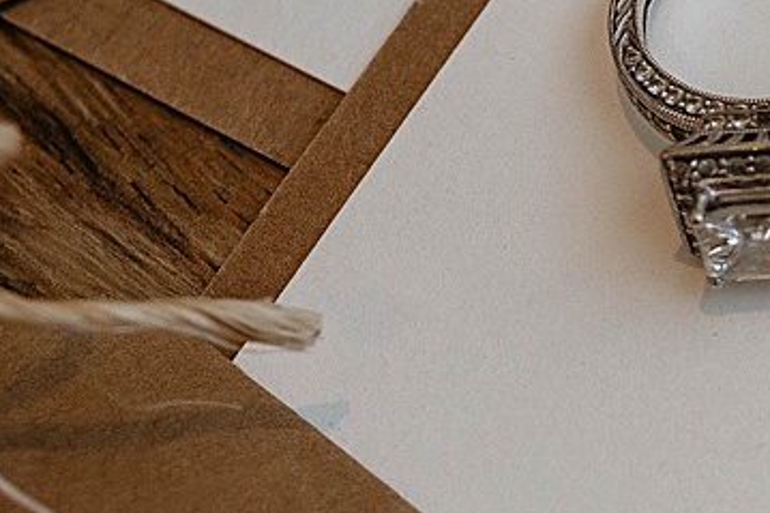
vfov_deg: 8.8
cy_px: 76
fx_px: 3335
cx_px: 1458
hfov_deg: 12.0
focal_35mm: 156
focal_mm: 35
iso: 800
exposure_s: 1/500
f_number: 4.5
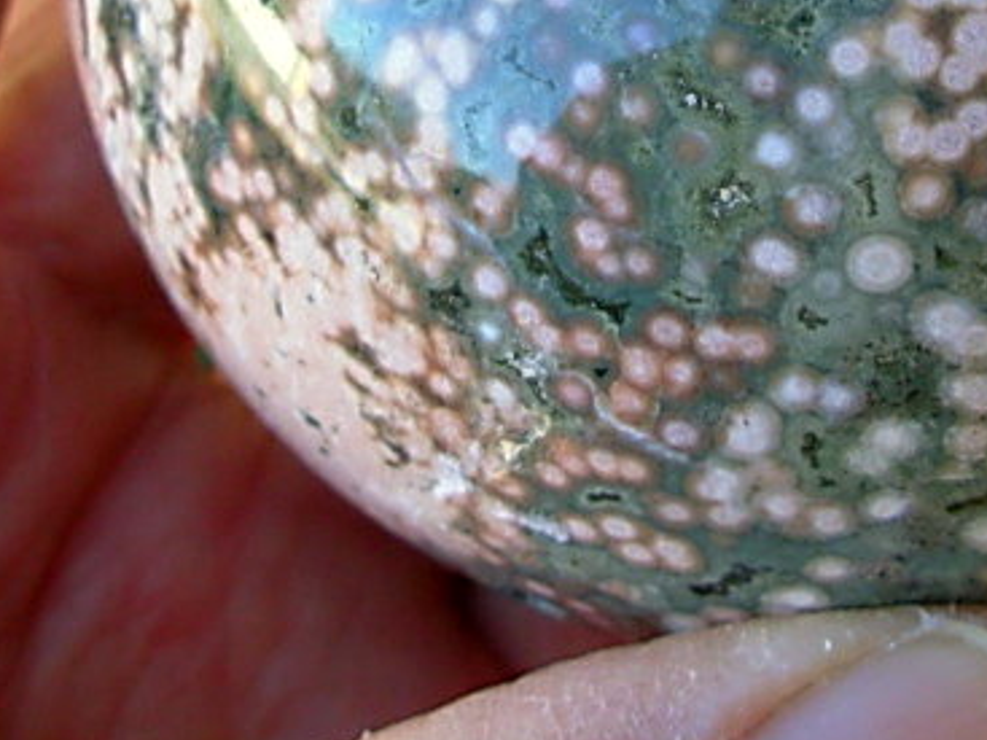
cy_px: -110
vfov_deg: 13.6
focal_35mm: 106
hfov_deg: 18.5
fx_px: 3021
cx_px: 718
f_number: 2.9
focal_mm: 6.3
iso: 50
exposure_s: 1/114
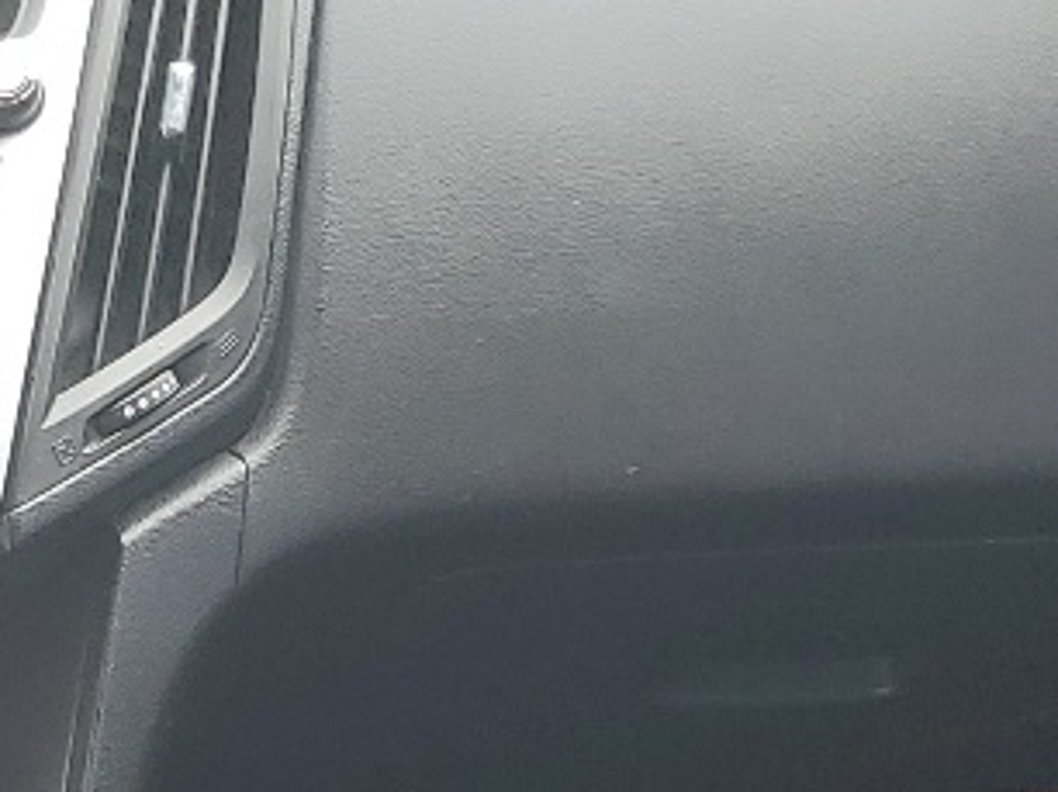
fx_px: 4153
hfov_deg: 13.9
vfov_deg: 10.3
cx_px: -356
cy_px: 1435
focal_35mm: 136
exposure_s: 1/120
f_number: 1.5
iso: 53
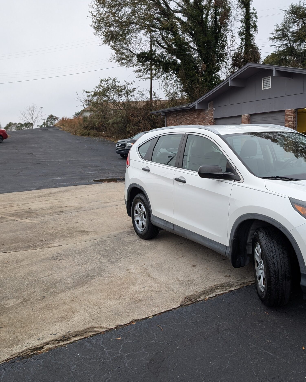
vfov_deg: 55.7
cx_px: 189
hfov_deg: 45.5
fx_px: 362
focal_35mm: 32
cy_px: 193
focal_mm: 6.9
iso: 22
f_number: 1.68
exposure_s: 1/62.3
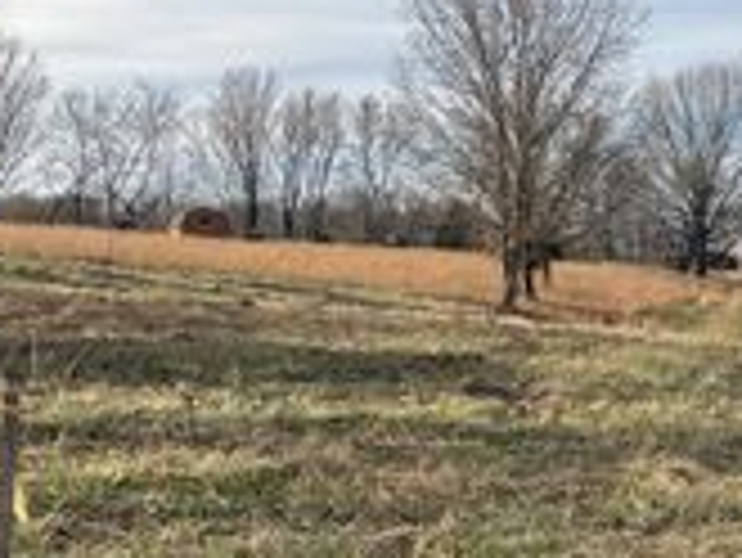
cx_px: 1057
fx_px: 1823
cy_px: 353
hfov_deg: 20.3
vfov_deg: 17.4
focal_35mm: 85
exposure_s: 1/1215
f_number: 1.8
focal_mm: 3.99
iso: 32
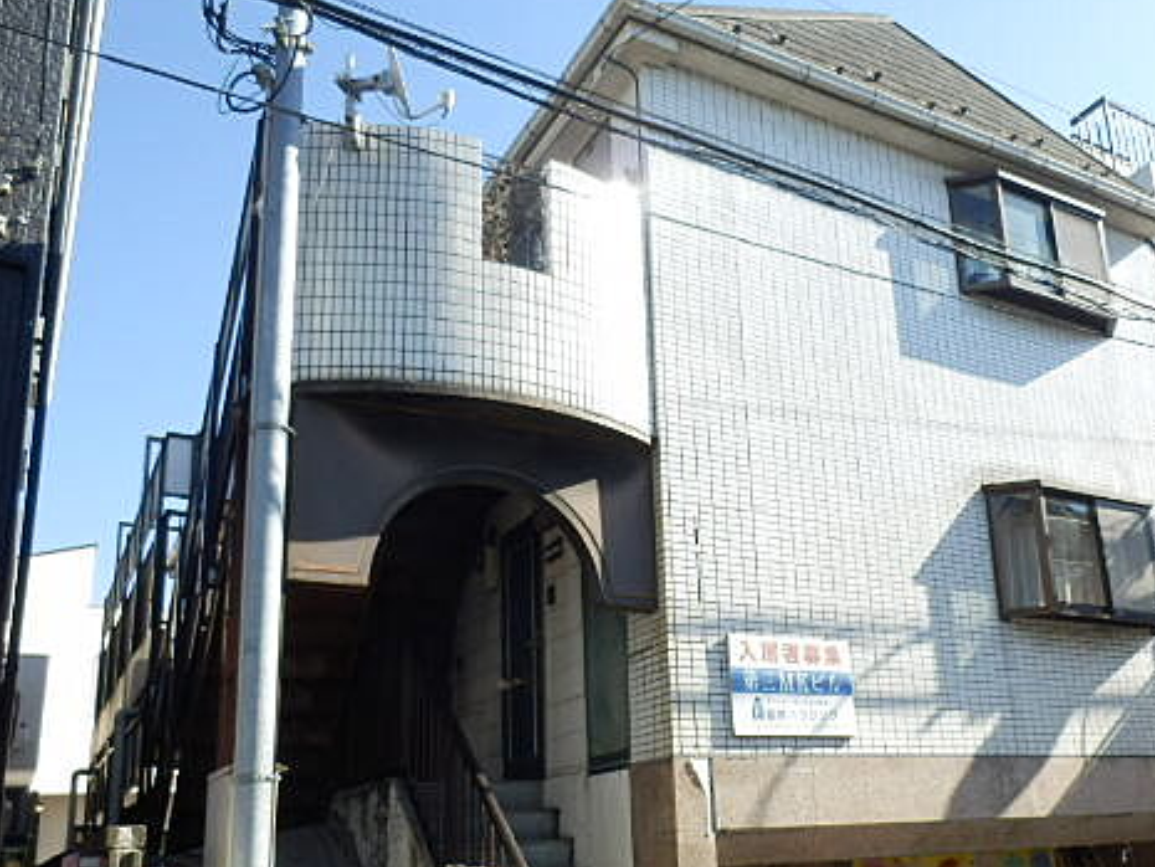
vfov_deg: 42.7
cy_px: 539
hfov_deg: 54.9
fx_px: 1101
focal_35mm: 33
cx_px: 695
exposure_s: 1/500
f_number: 3
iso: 80
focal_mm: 4.2
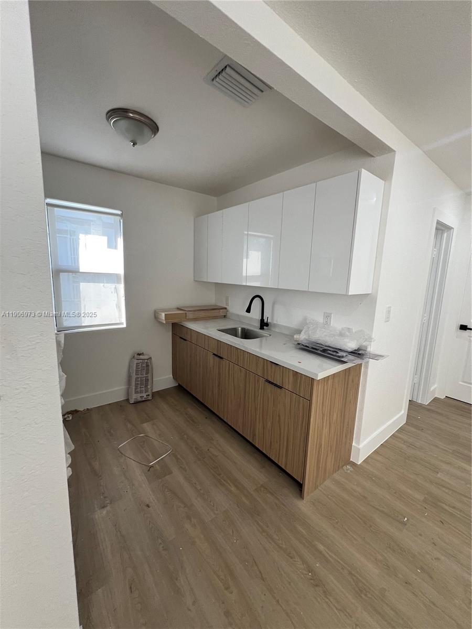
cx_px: 236
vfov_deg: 106.2
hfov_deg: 89.9
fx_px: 236
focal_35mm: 13
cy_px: 314
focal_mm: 1.57
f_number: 1.8
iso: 160
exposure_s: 1/99
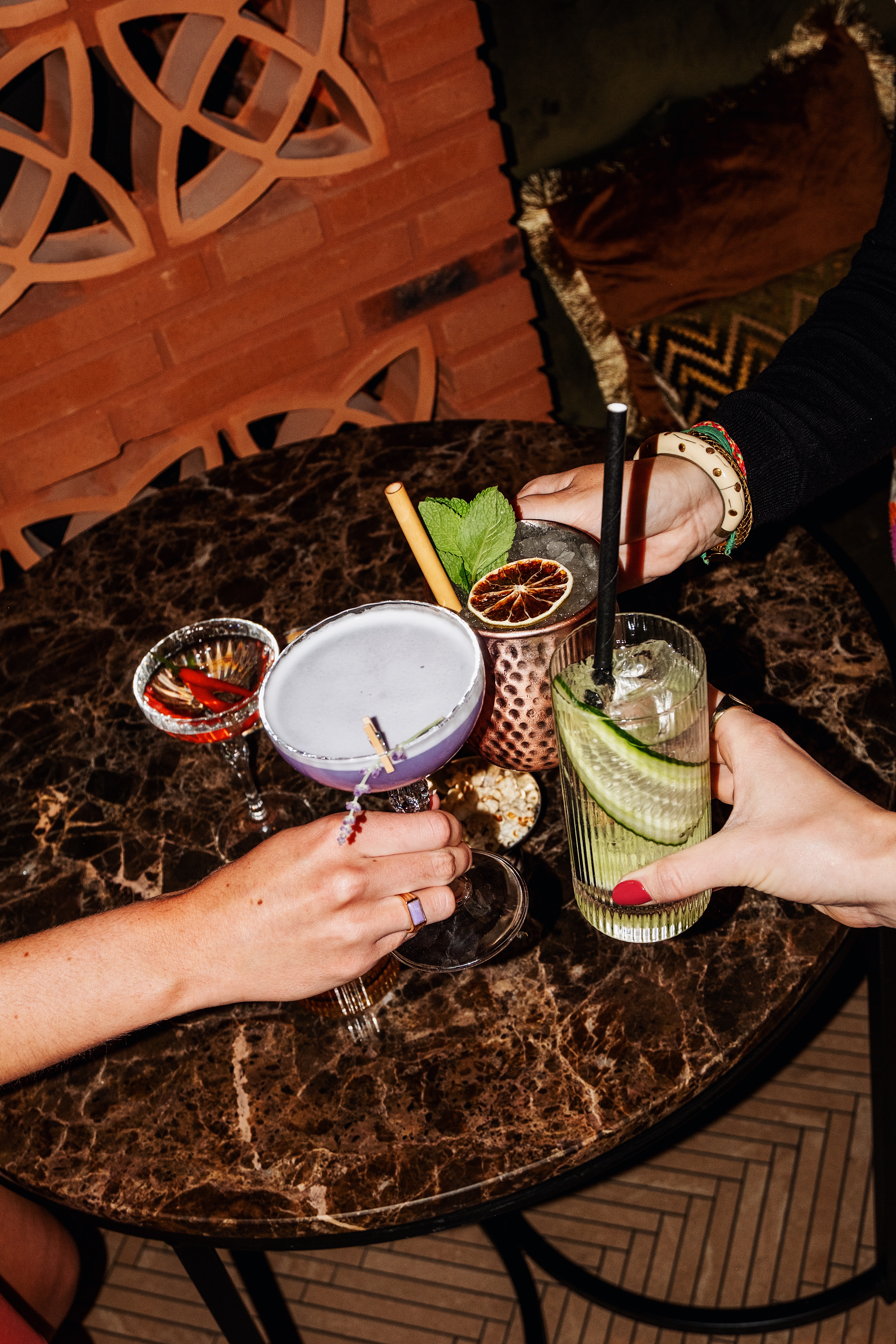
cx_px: 448
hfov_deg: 29.2
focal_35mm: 46
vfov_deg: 42.7
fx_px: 1717
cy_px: 672
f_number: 5.6
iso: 250
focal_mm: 30.5
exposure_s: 1/60
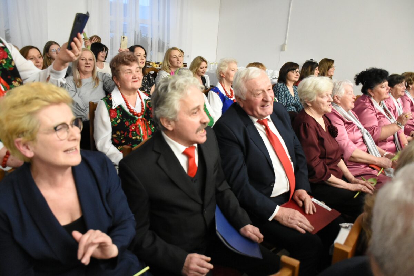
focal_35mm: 30
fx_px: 345
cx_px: 207
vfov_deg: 43.6
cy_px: 138
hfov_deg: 61.9
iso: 5600
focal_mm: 20
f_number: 3.5
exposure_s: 1/125
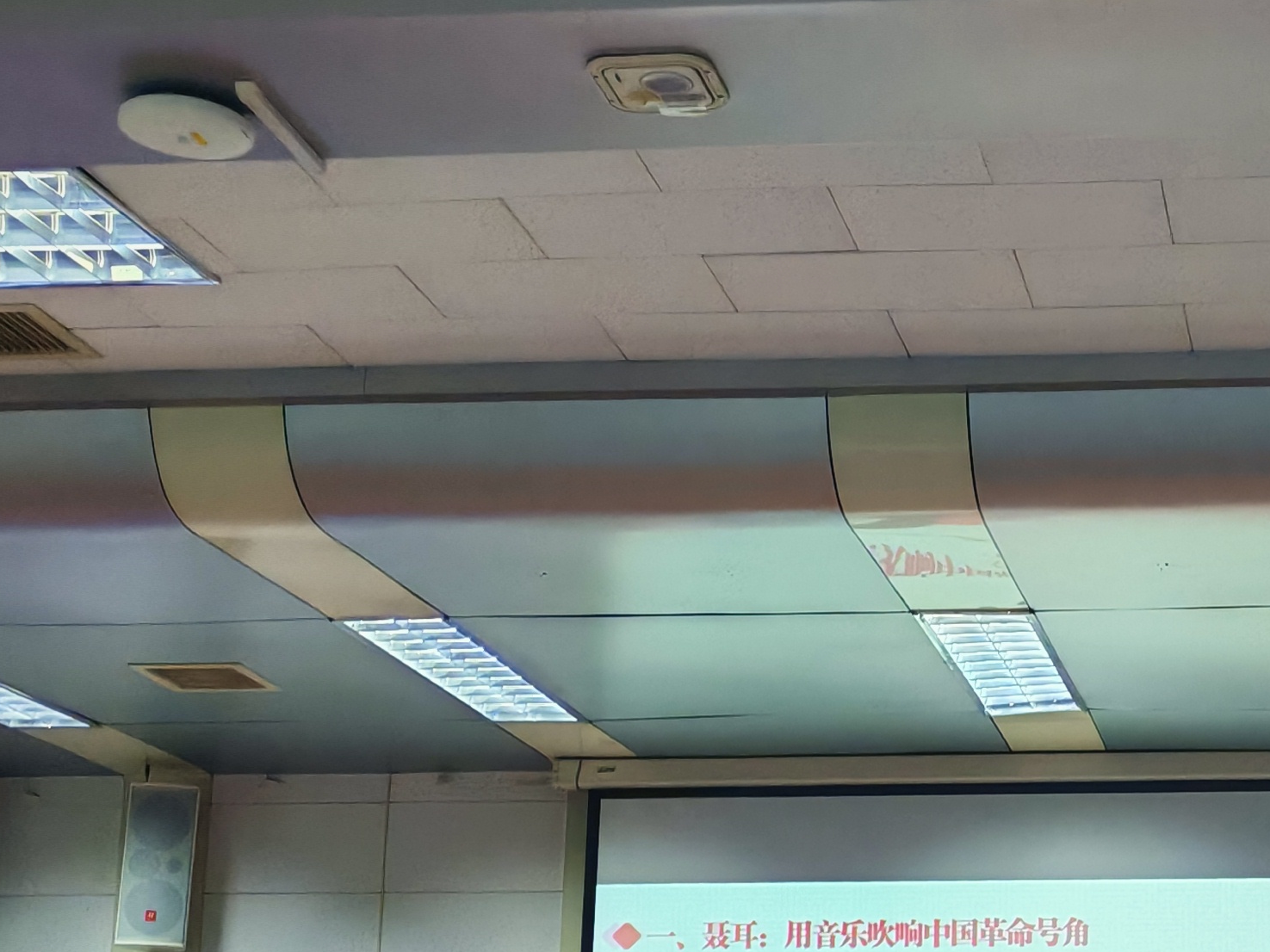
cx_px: 1163
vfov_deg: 19.3
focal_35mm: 75
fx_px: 2751
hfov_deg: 25.1
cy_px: 838
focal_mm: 5.52
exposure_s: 1/100
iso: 320
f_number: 1.95
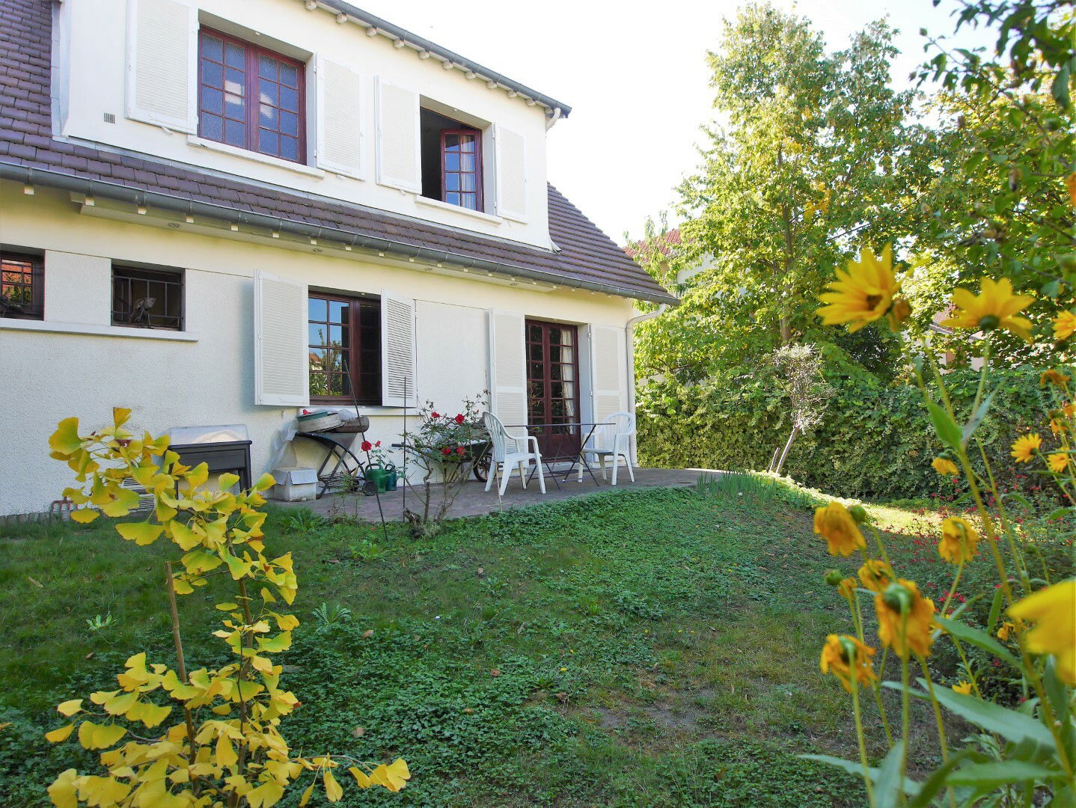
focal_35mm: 18
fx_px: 560
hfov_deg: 87.7
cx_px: 538
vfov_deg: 71.6
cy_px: 404
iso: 160
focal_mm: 9
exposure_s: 1/125
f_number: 5
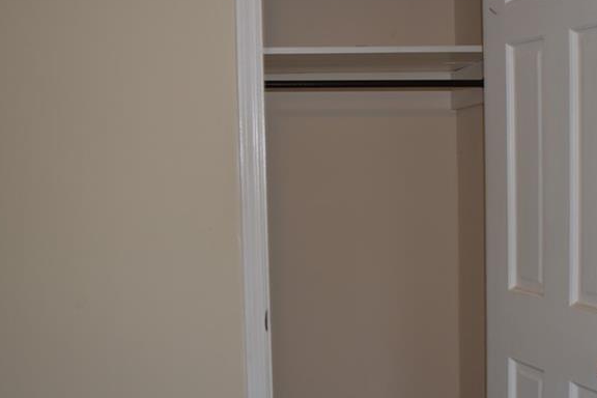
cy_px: 222
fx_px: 796
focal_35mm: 48
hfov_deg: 41.1
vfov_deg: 28.1
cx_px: 306
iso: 200
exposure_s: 1/50
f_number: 3.5
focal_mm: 18
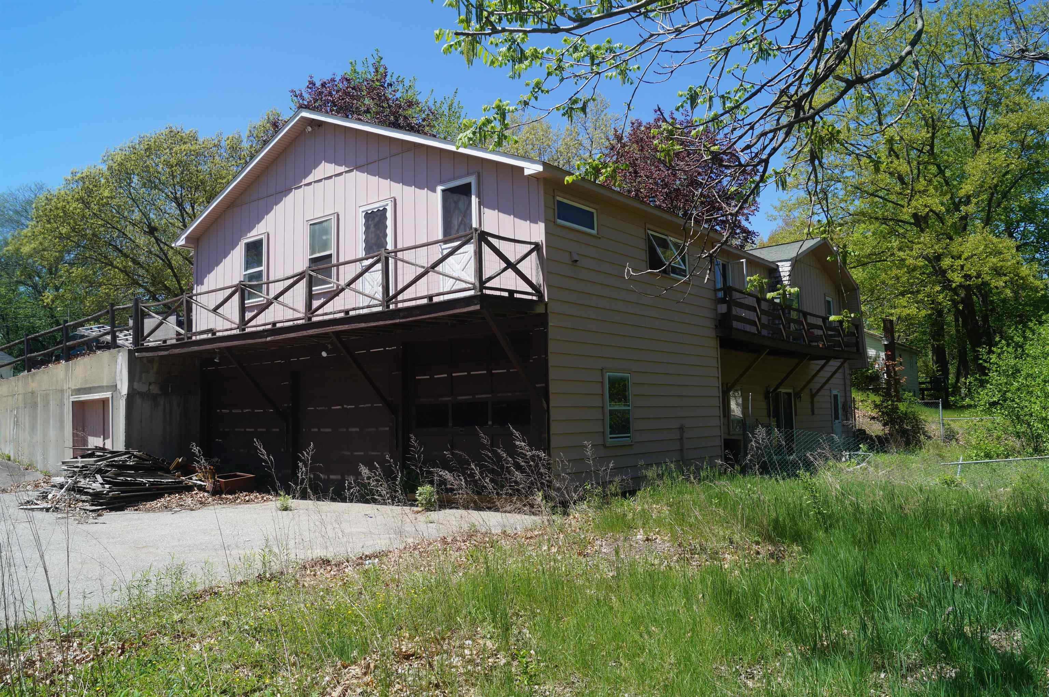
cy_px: 348
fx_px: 786
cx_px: 524
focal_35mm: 27
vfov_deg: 47.9
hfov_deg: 67.4
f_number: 9
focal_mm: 18
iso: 100
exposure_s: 1/125
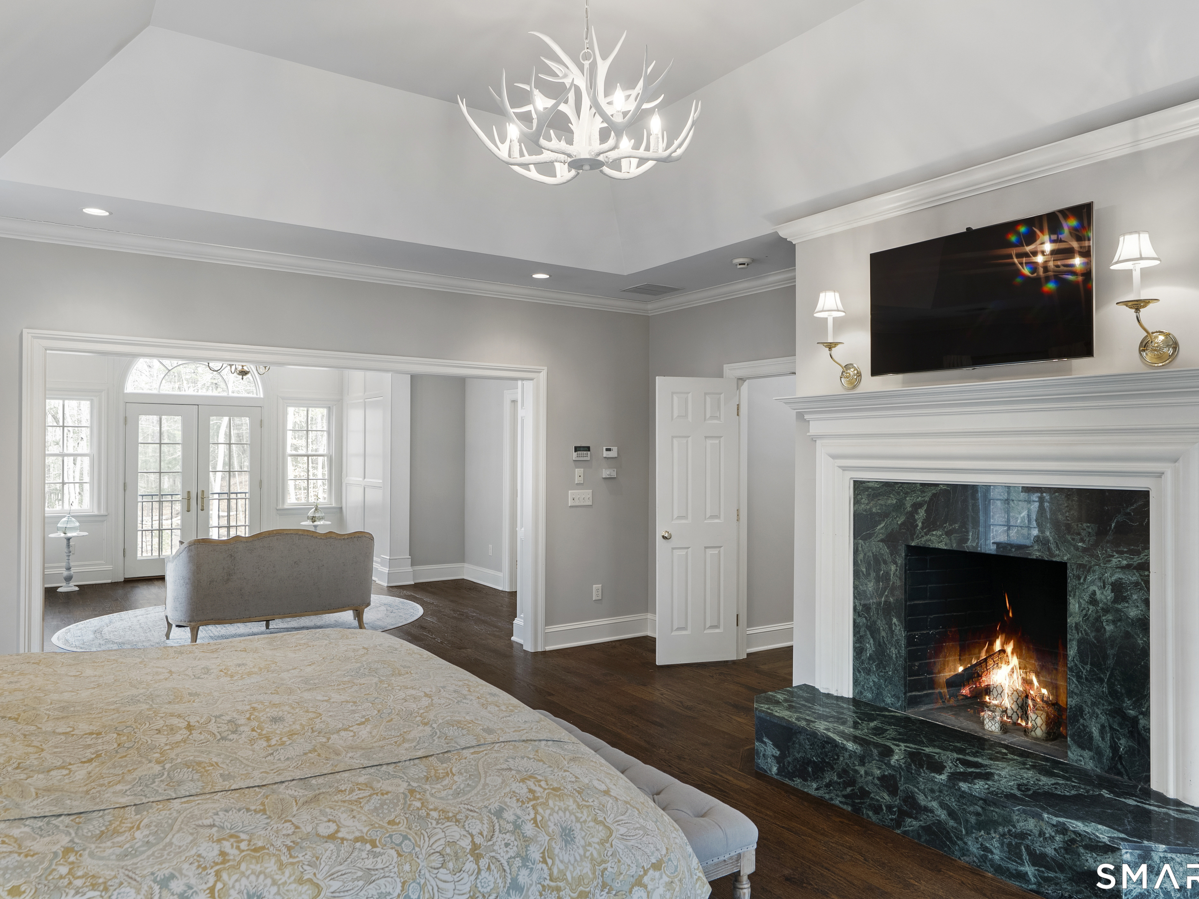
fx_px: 831
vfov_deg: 56.8
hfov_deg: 71.6
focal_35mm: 24
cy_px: 446
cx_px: 619
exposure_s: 1
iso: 250
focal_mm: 22
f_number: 7.1
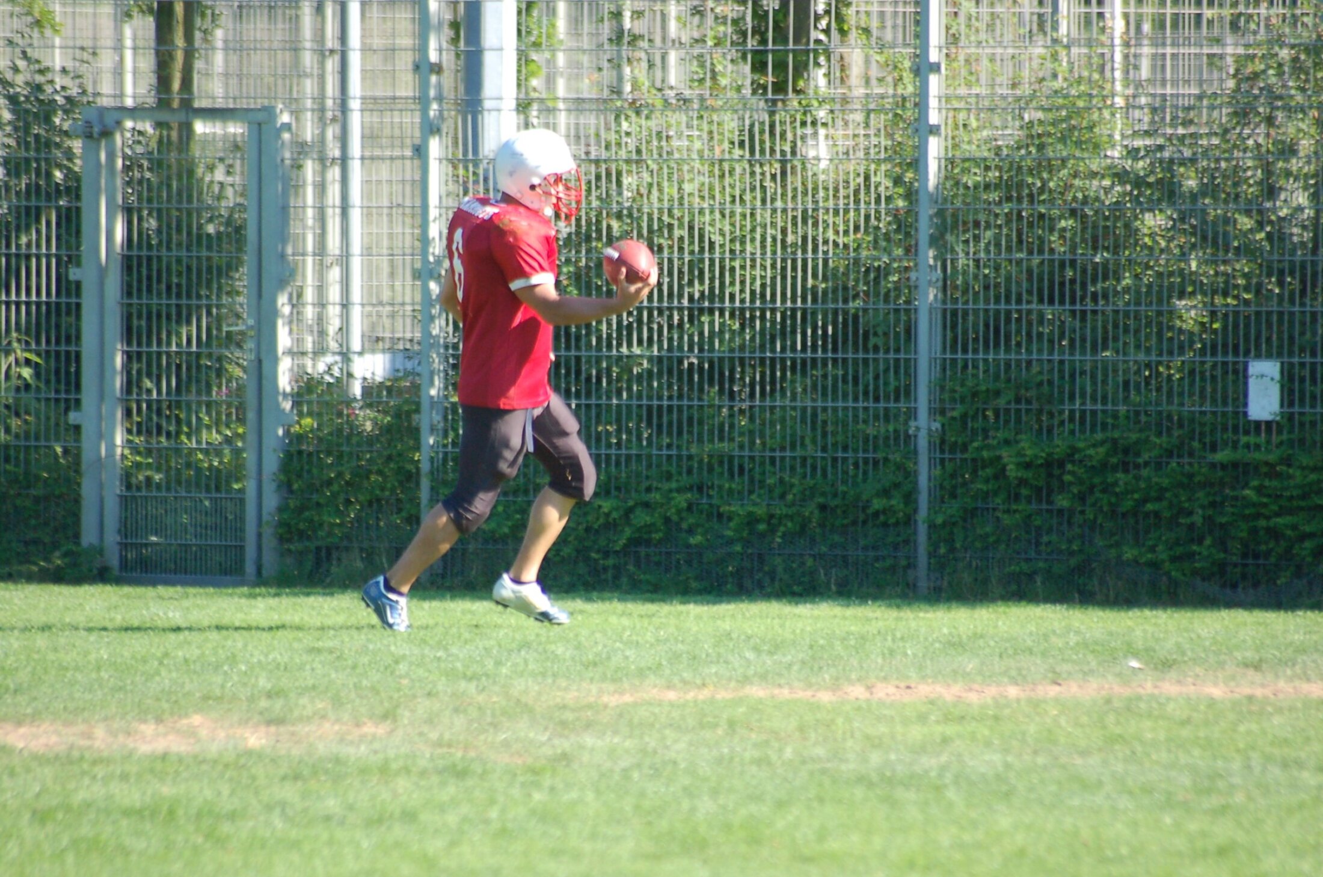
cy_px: 438
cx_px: 662
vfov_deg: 3.0
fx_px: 16506
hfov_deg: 4.6
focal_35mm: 450
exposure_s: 1/500
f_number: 5.6
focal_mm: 300
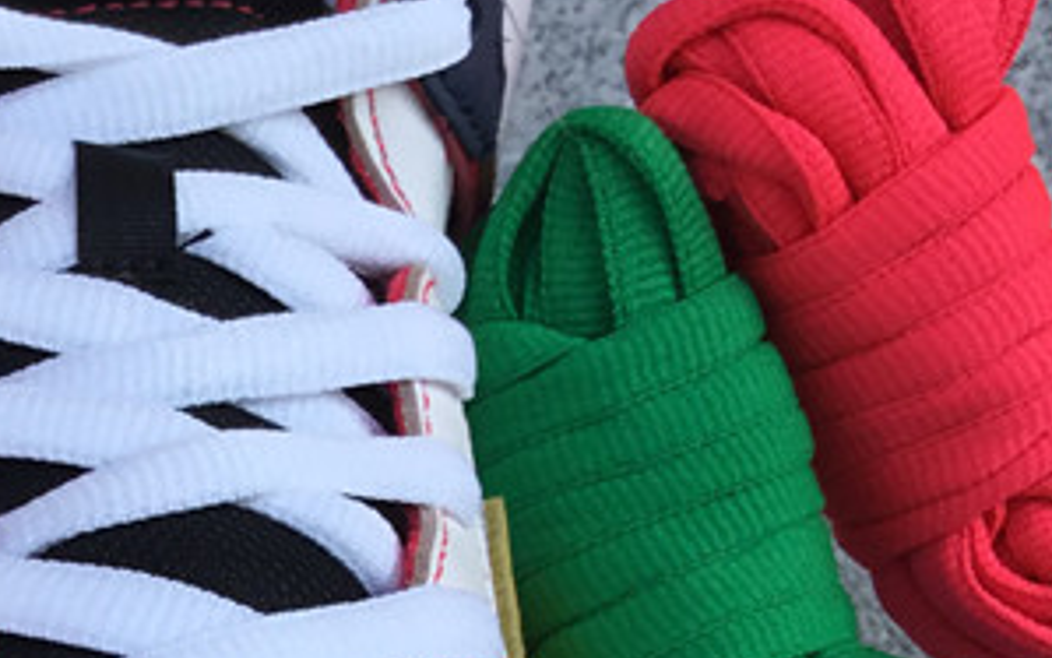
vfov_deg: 12.5
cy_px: 1022
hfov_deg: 19.4
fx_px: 2839
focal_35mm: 99
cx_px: -320
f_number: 2.4
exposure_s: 1/547
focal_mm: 3.3
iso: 25
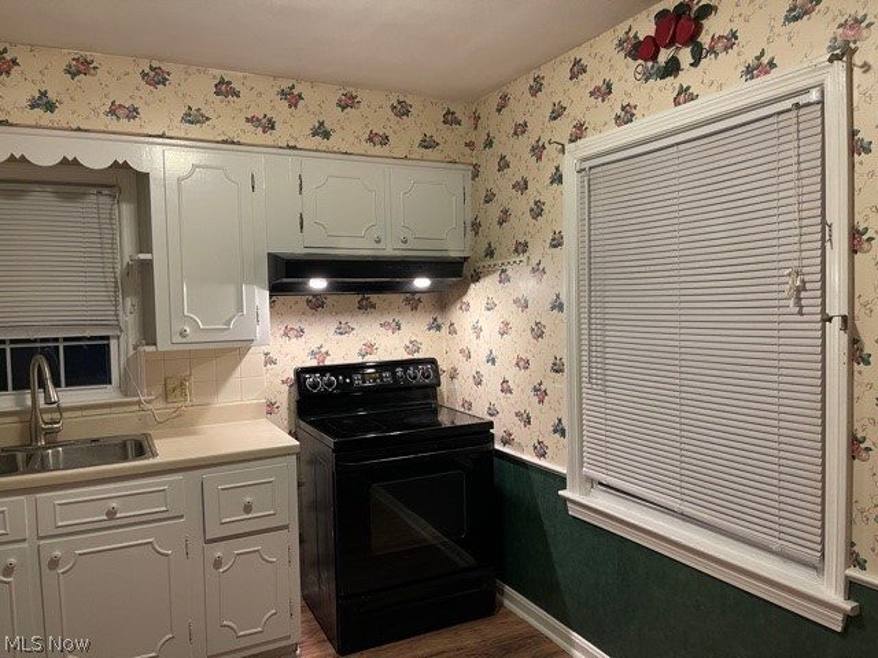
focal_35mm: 26
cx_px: 439
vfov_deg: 53.1
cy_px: 329
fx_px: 659
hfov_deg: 67.3
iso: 250
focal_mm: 5.1
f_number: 1.6
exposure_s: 1/60
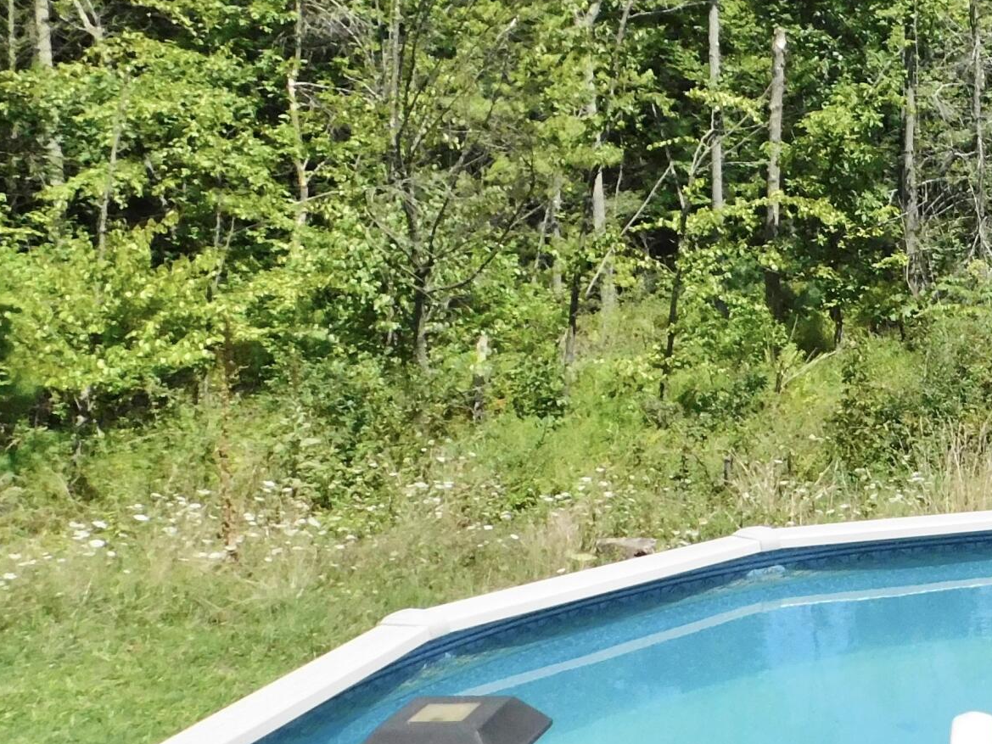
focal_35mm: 59
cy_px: 237
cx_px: 1173
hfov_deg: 28.6
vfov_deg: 24.7
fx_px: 1691
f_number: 6
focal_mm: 4
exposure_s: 1/1250
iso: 400
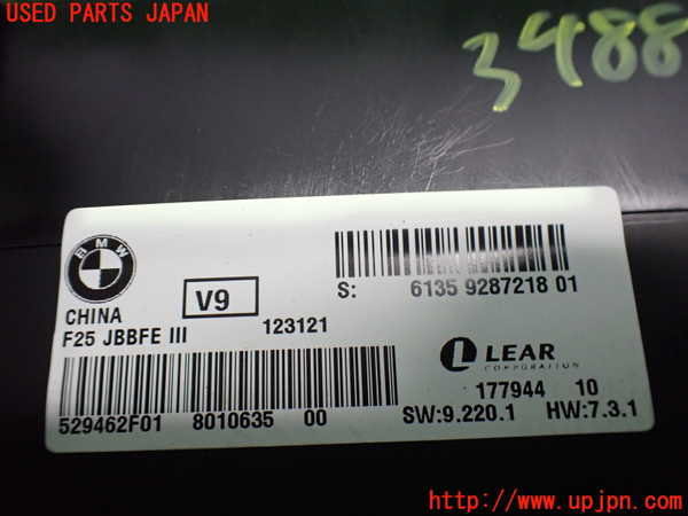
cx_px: 344
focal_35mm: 30
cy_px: 258
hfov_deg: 60.0
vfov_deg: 46.8
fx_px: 596
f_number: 2.3
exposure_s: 1/50
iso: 800
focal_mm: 5.4
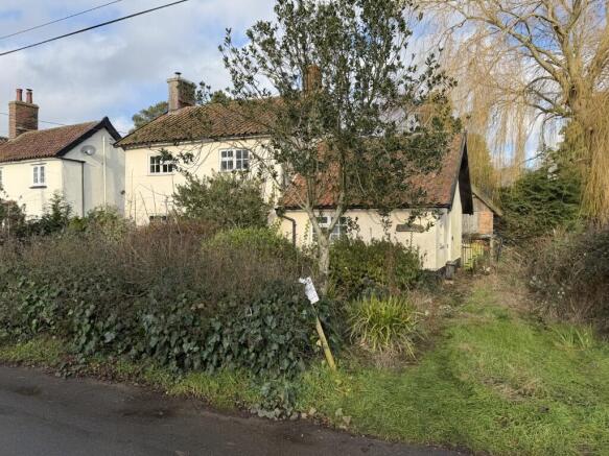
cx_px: 304
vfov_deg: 56.8
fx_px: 422
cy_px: 228
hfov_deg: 71.6
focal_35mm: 24
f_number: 1.78
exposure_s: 1/2169
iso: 80
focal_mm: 6.76
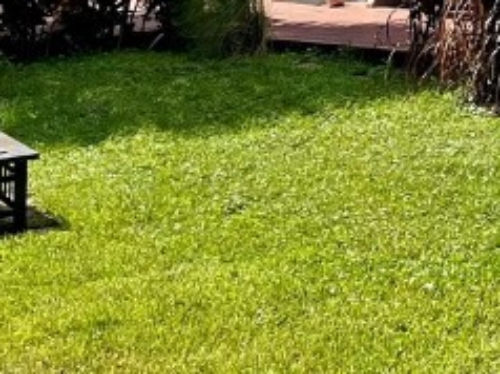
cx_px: 613
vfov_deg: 12.1
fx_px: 1616
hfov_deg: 16.8
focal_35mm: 112
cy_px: -298
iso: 32
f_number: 1.6
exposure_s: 1/6135
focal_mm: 4.2
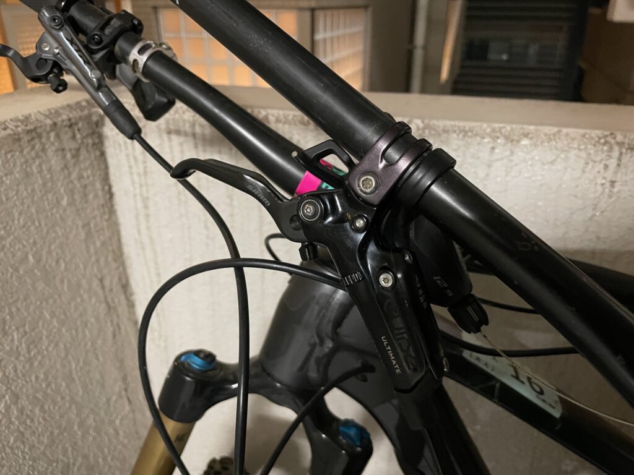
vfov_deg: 53.1
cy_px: 238
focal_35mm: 26
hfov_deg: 67.3
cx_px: 317
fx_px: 476
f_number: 1.6
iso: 640
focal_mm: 4.2
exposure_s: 1/25
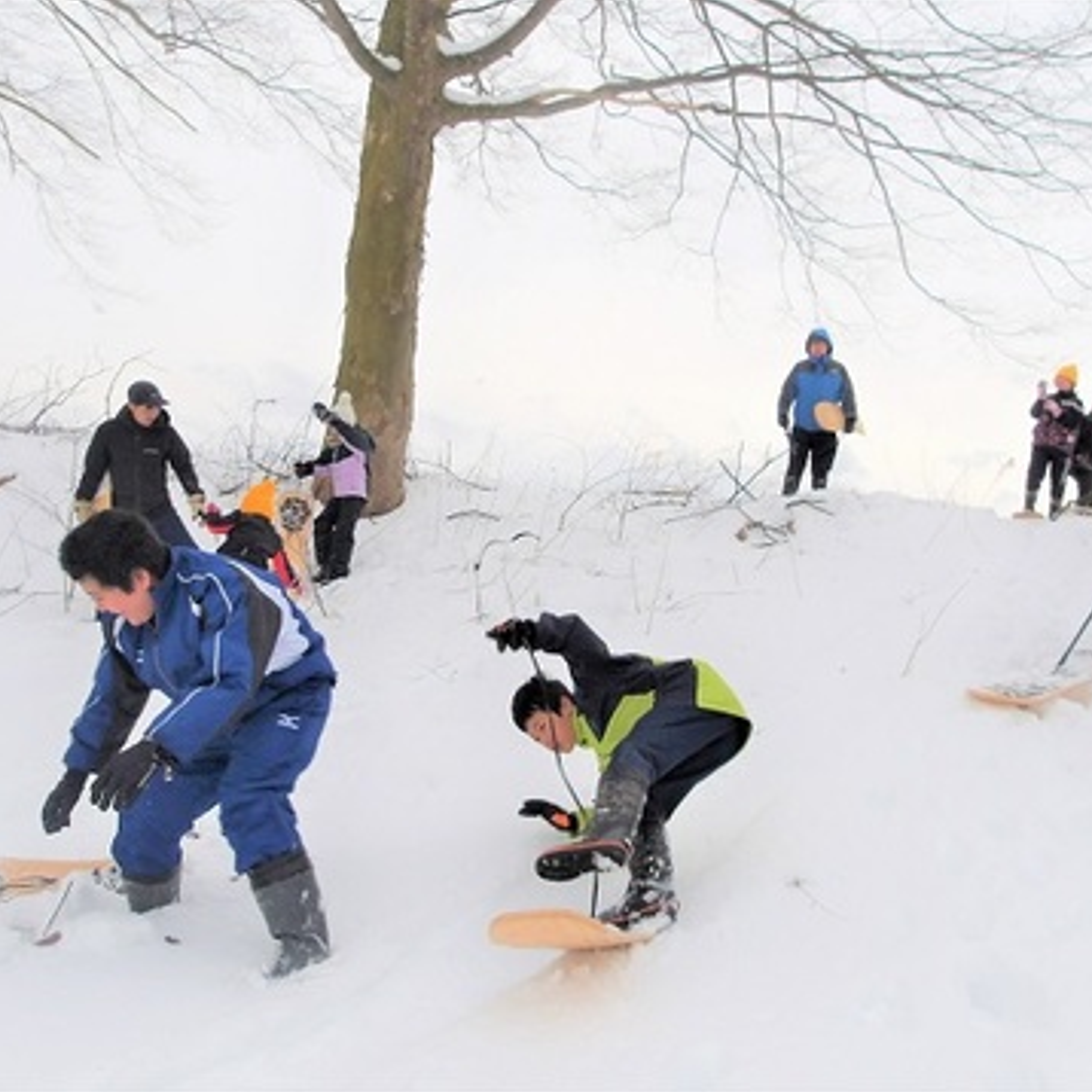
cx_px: 604
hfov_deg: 51.0
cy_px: 546
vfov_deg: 51.1
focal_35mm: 32
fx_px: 1142
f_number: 10.4
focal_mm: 4.9
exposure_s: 1/189
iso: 100
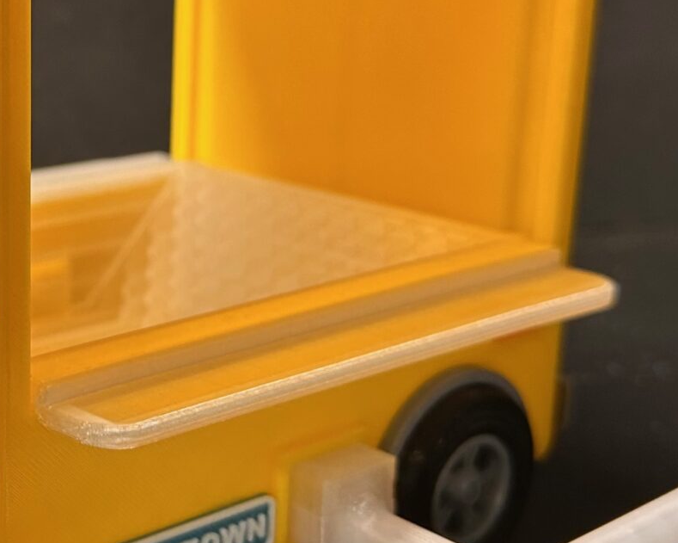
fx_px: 1525
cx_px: 6
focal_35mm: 76
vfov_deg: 20.1
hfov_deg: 24.0
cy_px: 204
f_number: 1.78
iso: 160
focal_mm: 6.86
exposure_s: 1/120
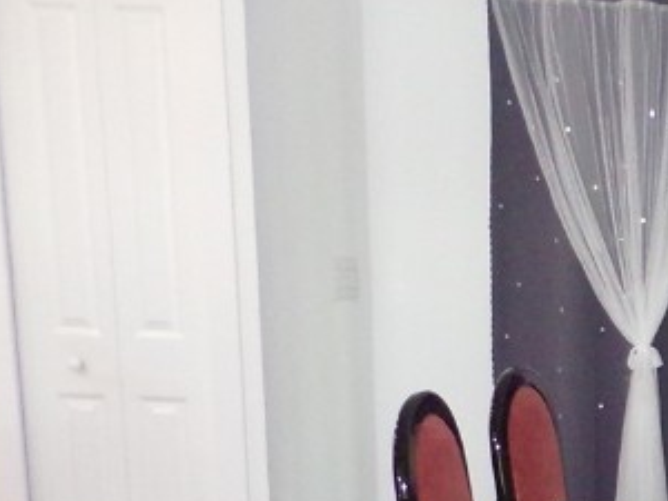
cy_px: 494
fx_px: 1582
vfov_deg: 17.6
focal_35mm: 82
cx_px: 1040
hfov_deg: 20.1
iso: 500
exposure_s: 1/60
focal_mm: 4.3
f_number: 3
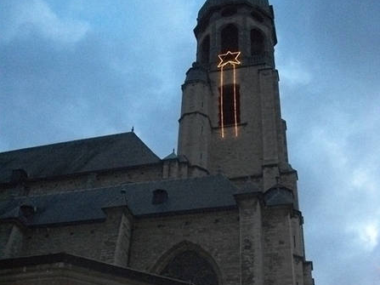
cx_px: 190
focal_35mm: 43
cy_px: 198
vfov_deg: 33.2
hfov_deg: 43.9
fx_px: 472
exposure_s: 1/60
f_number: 2.9
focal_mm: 5.7
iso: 640
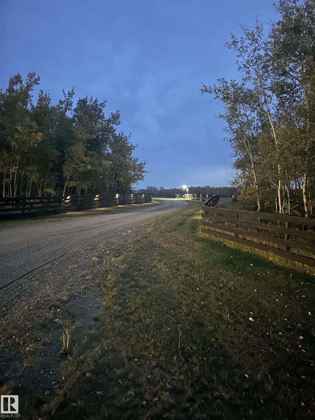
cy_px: 210
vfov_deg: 71.6
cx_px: 158
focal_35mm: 24
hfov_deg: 56.8
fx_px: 291
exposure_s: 1/5
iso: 3200
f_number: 1.78
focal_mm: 6.86
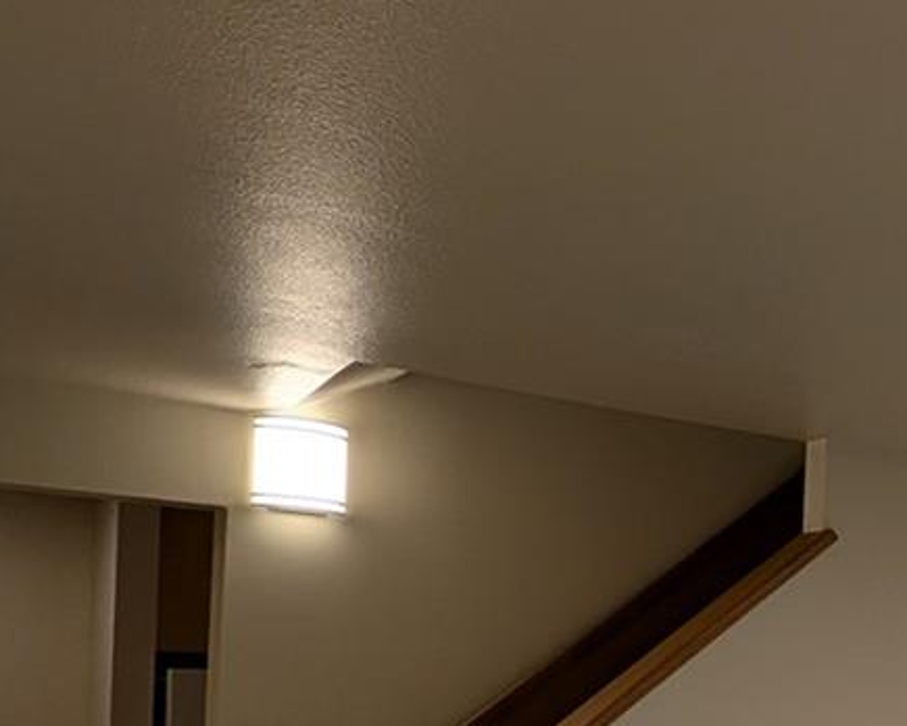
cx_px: 1176
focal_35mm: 43
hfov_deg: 32.4
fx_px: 1154
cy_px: 678
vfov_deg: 32.8
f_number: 1.7
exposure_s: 1/294
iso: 49
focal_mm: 2.02
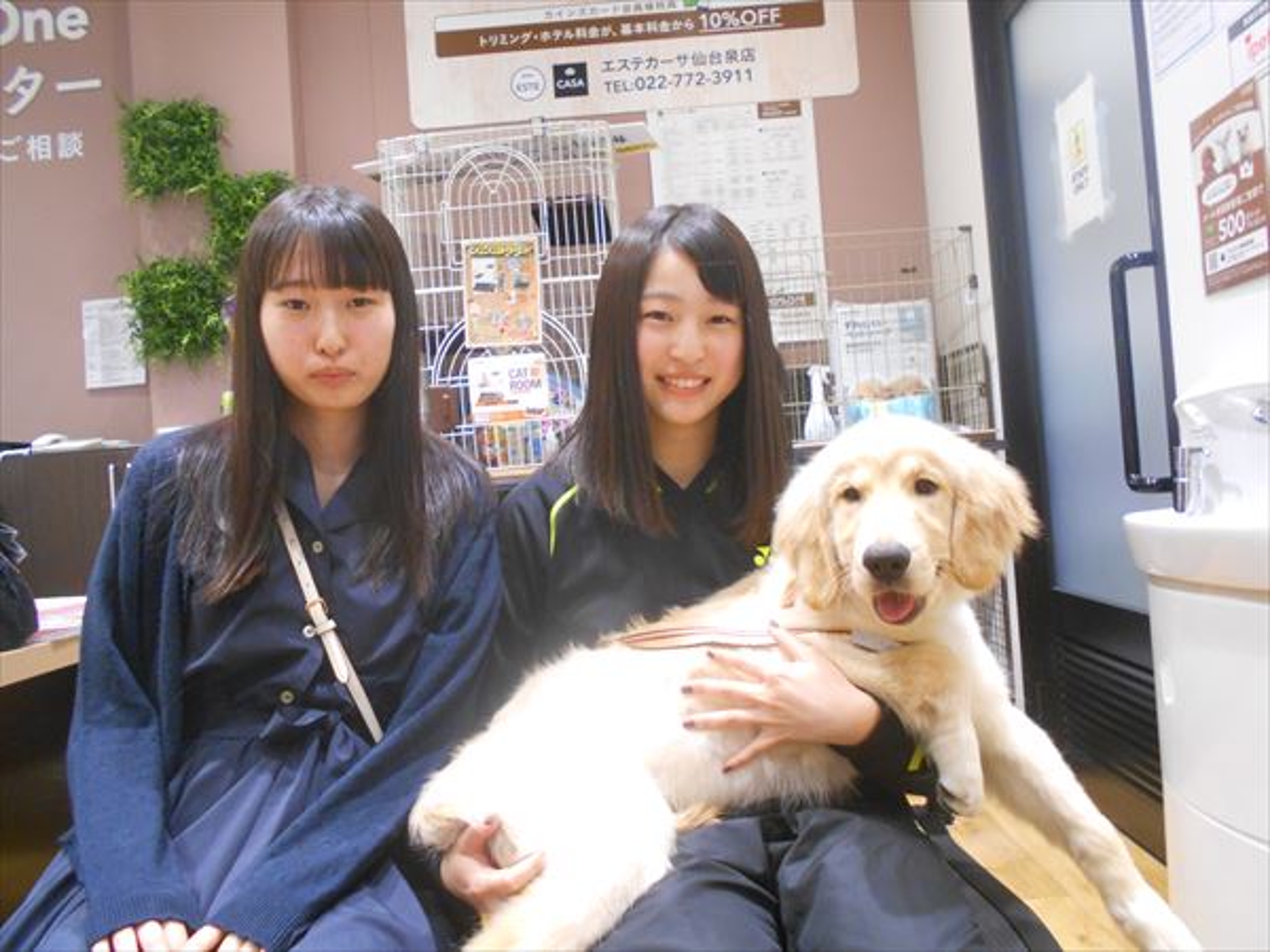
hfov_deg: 60.0
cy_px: 476
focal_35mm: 30
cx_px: 635
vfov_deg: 46.8
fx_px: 1101
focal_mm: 5.1
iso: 400
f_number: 3.4
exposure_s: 1/30
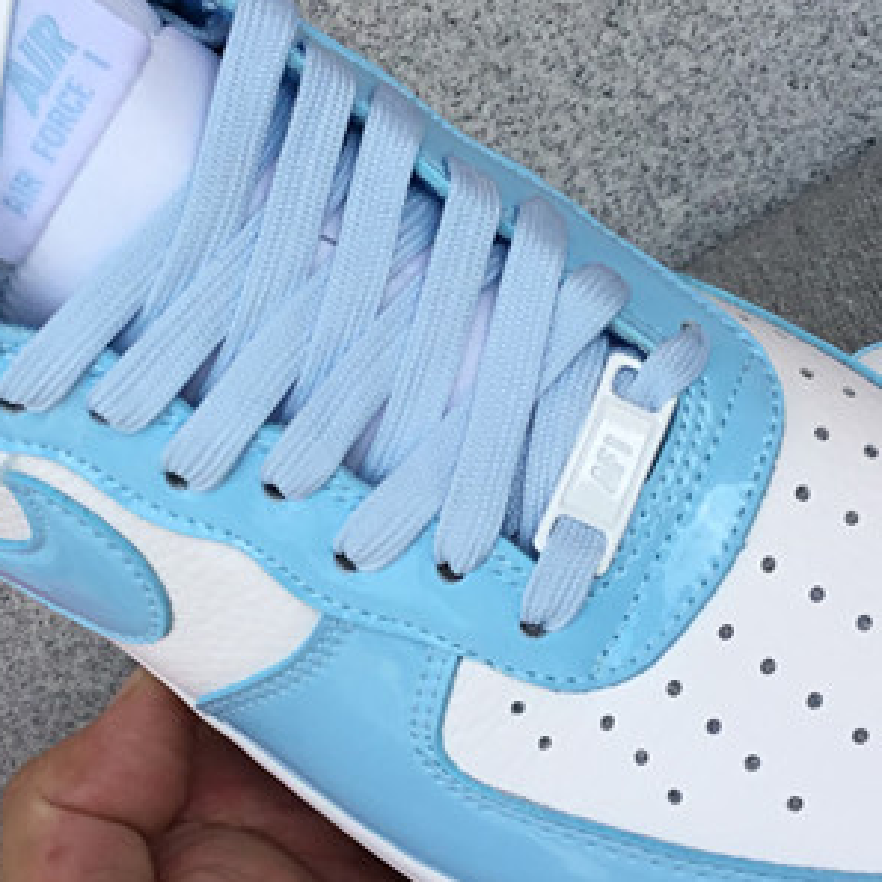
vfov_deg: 20.9
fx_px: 2393
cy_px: 376
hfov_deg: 20.9
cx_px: 484
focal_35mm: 83
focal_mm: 3.3
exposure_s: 1/715
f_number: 2.4
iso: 25
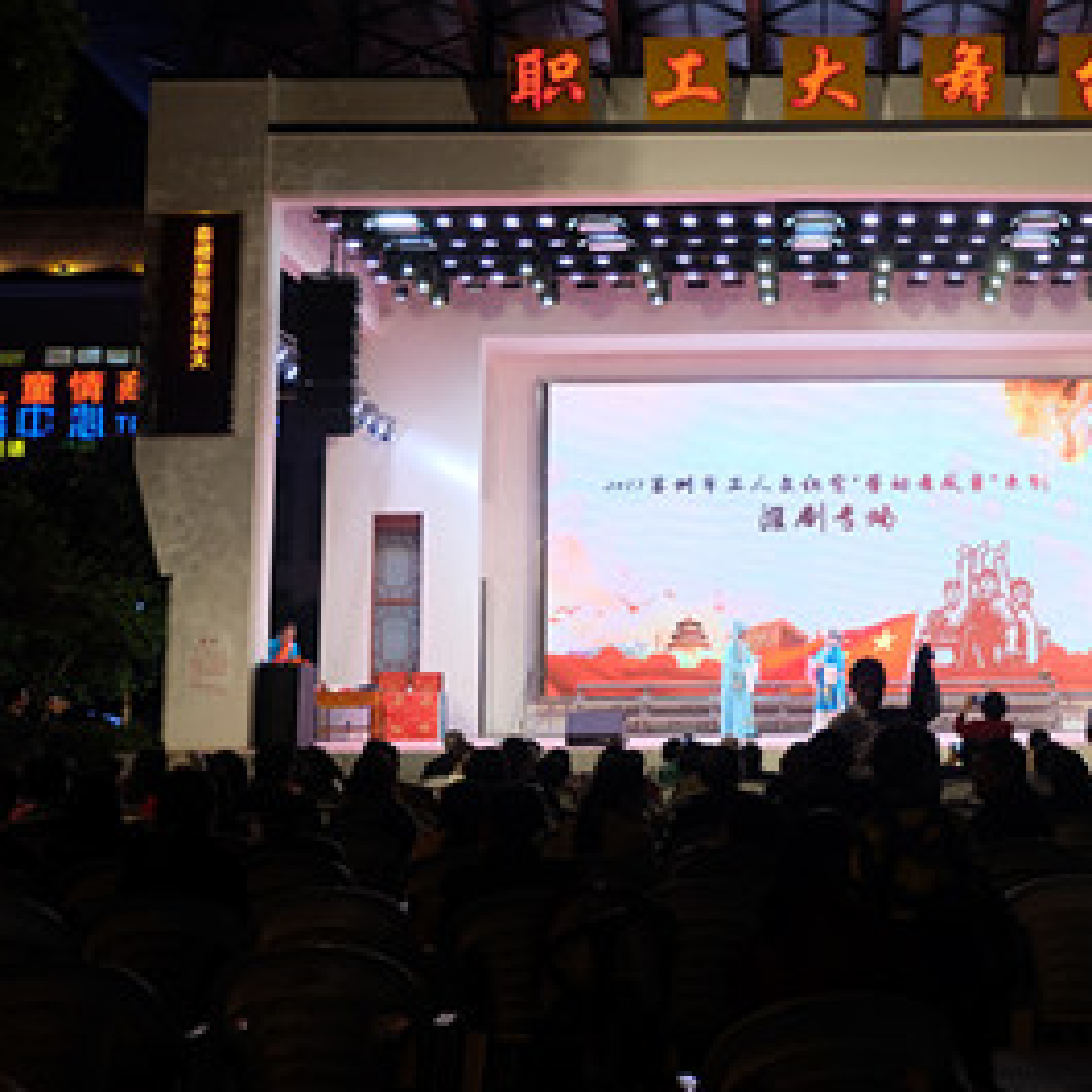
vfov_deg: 35.3
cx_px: 849
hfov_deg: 34.4
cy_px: 468
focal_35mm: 48
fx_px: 1713
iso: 400
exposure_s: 1/30
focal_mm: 20.1
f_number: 3.8
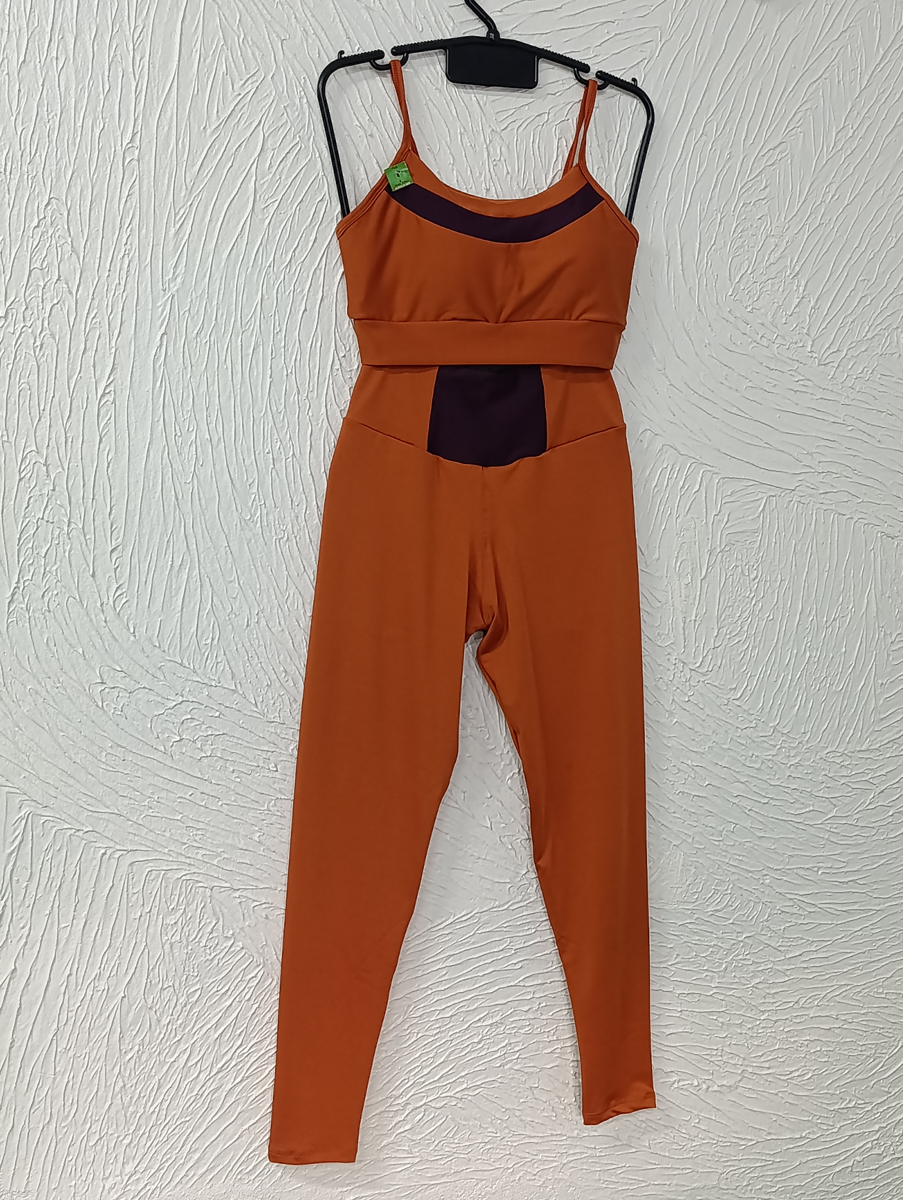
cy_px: 600
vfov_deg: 73.8
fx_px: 798
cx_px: 452
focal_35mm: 23
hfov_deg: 59.0
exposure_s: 1/60
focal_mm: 6.14
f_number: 1.6
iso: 1000
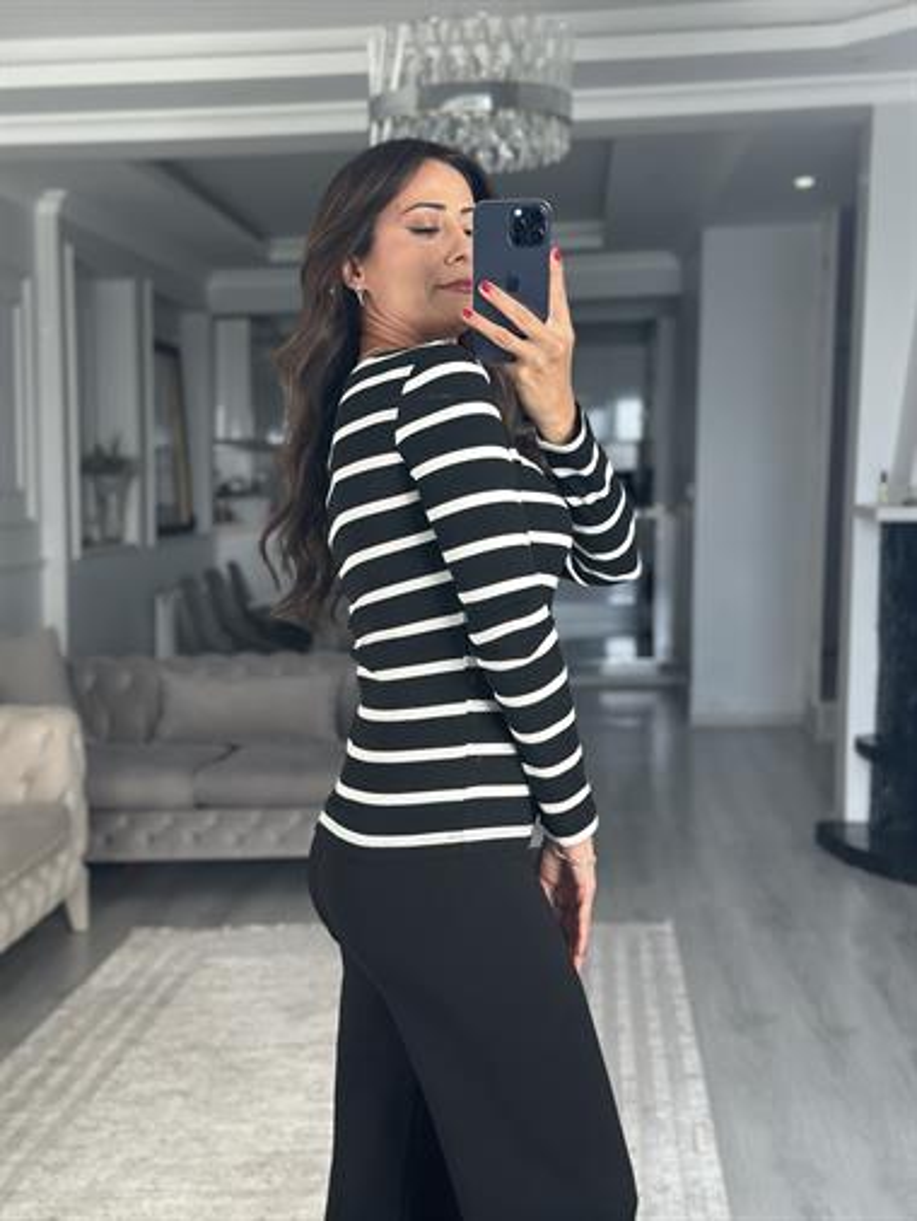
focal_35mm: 48
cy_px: 610
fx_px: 1694
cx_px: 458
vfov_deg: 39.6
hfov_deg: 30.3
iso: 100
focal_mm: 6.86
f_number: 1.78
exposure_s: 1/171
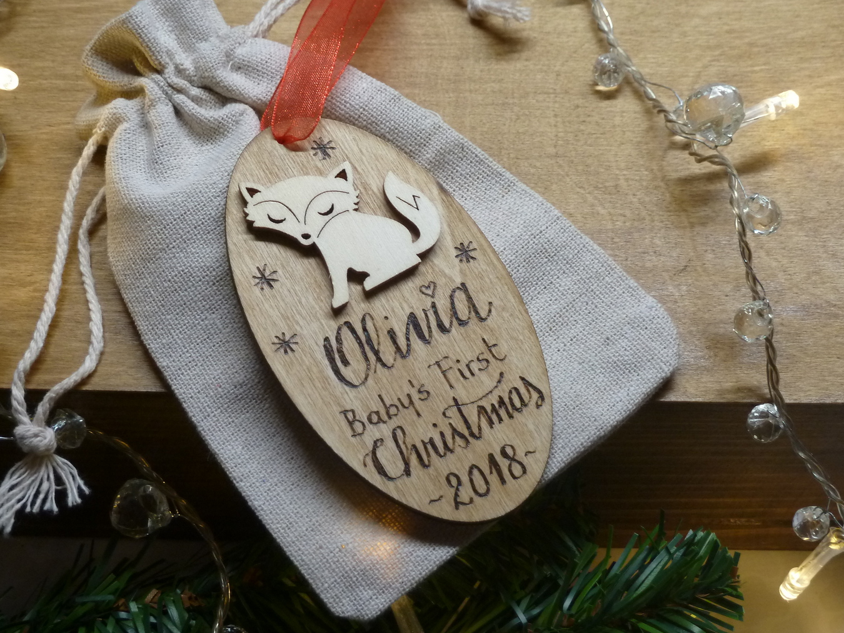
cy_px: 311
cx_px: 389
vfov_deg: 21.0
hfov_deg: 27.8
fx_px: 1707
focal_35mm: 70
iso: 200
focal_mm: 10.3
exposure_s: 1/40
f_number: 4
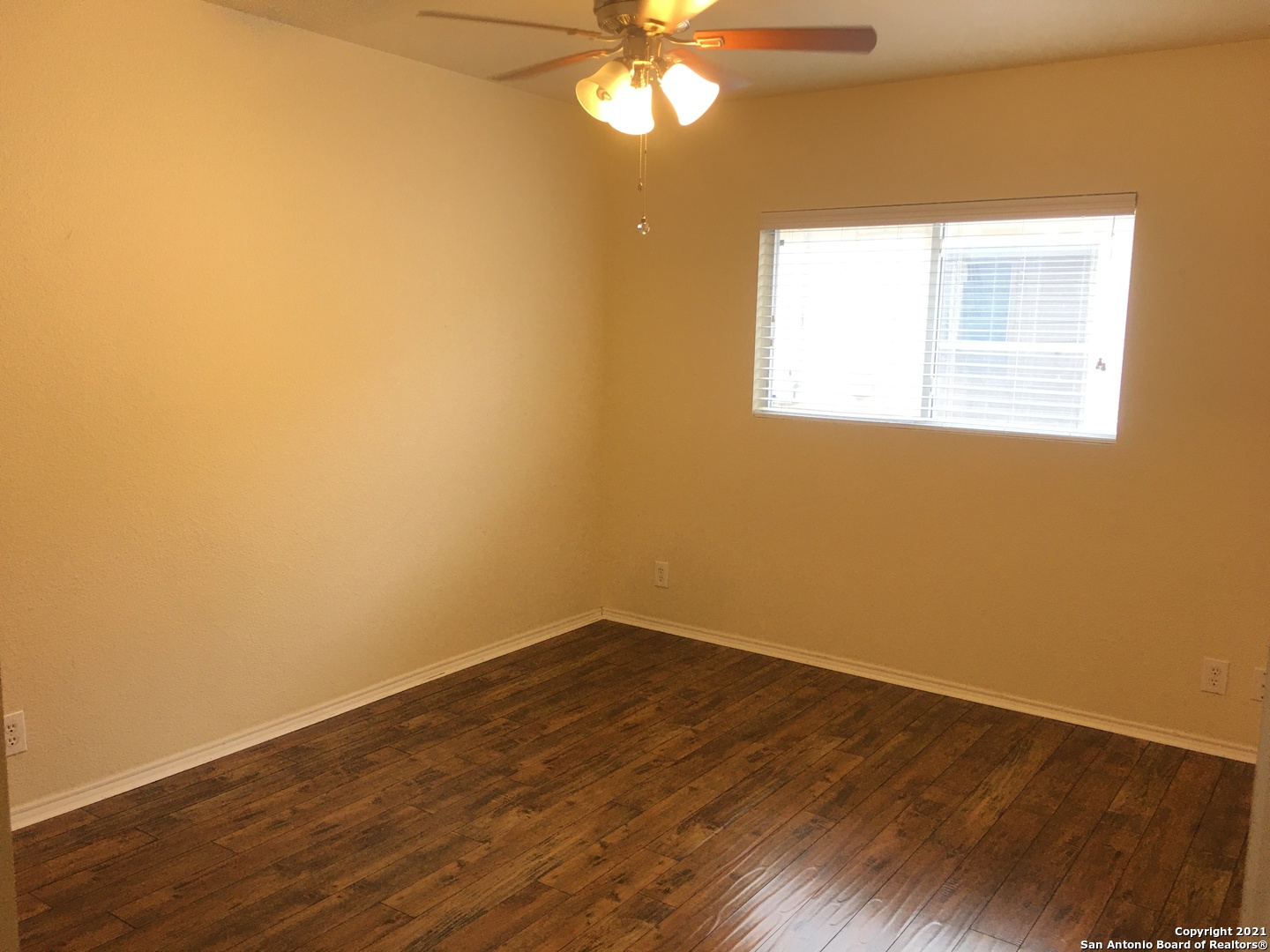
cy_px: 476
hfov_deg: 61.7
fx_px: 1064
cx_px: 635
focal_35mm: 29
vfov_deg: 48.2
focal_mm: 4.15
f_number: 2.2
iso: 32
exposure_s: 1/30
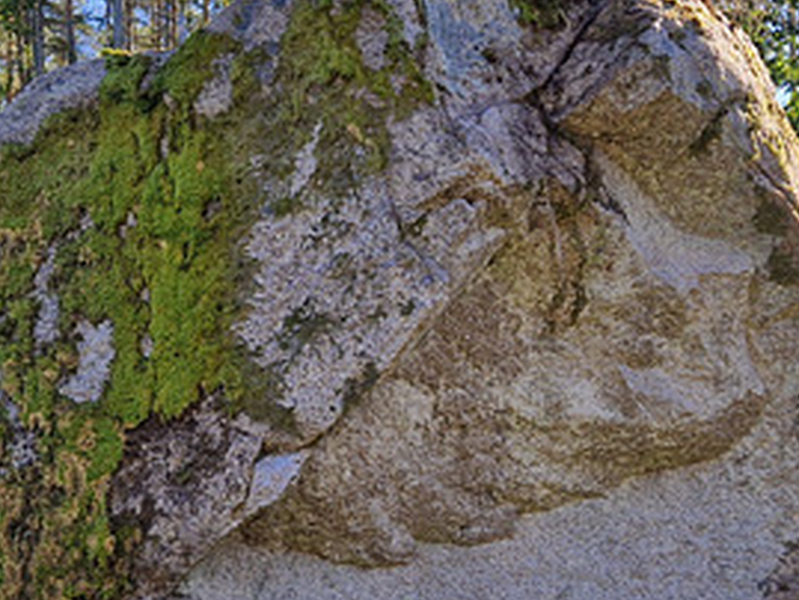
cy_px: 475
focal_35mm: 65
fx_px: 1501
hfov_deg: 29.8
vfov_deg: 22.3
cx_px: 336
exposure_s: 1/499
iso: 50
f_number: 1.8
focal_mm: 5.4
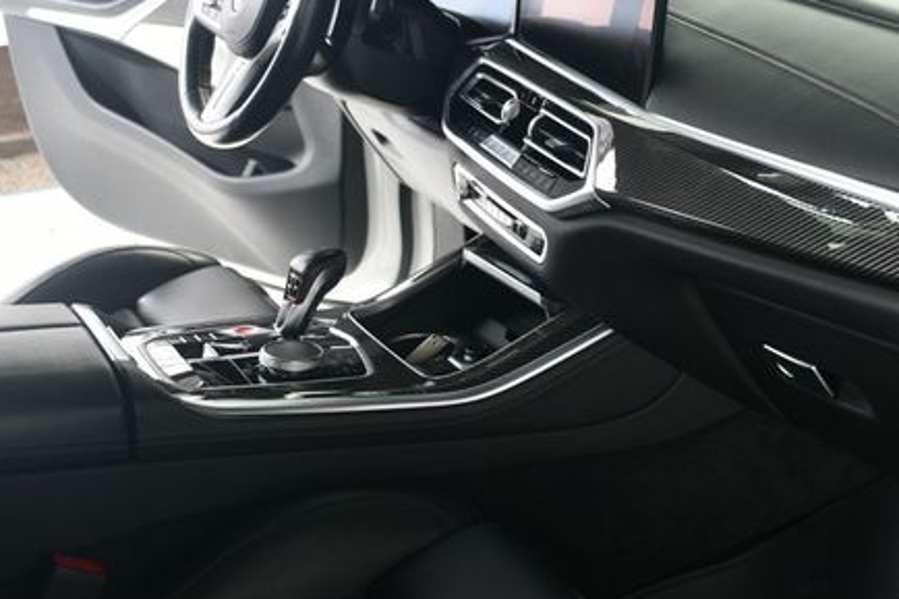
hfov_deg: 33.4
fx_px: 1473
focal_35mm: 59
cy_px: 172
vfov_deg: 22.8
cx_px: 648
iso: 100
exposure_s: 1/160
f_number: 4
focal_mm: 27
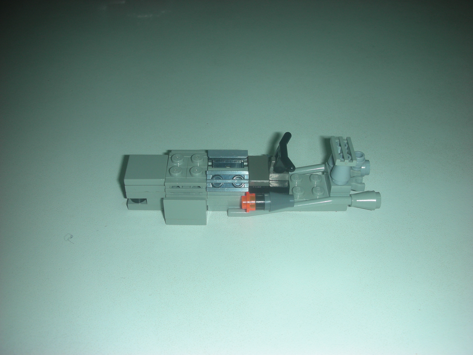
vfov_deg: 40.7
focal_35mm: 35
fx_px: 478
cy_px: 178
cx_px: 236
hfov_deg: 52.6
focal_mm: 5.8
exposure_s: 1/60.1
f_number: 3
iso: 50
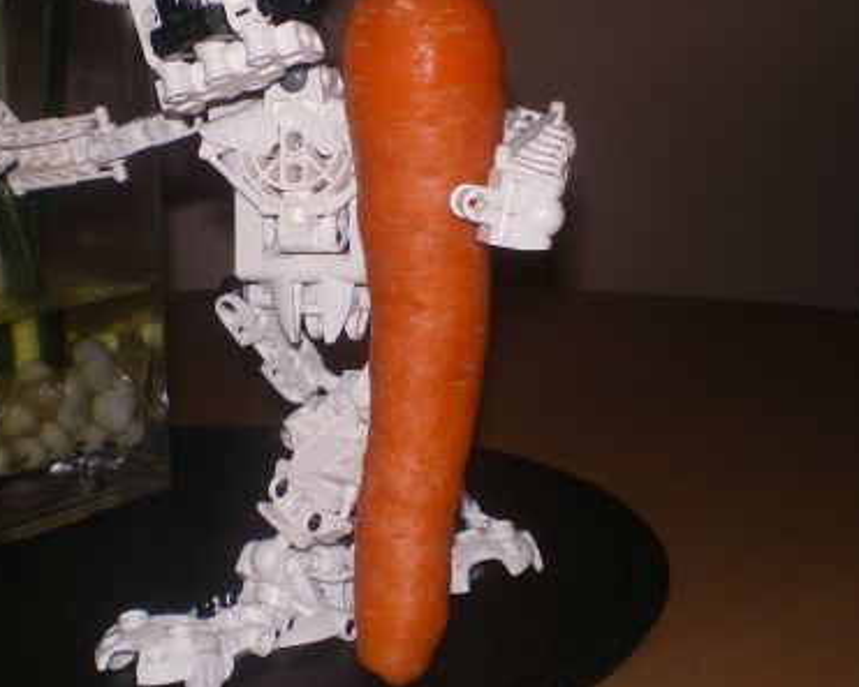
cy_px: 215
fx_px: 1526
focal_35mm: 60
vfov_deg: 25.2
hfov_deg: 31.2
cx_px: 289
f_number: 4.6
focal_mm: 6.3
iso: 64
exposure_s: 1/30
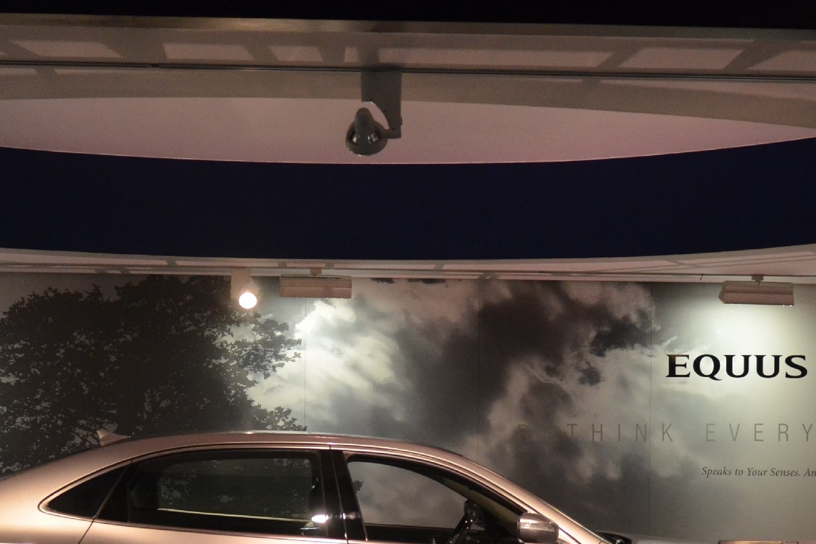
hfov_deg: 32.9
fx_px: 1383
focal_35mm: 61
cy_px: 452
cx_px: 364
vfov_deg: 21.9
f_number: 2.8
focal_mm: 20
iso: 1600
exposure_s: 1/250
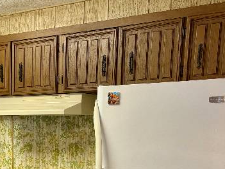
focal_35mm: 63
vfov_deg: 21.7
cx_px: 19
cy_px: 200
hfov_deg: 29.4
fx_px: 409
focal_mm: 5.96
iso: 125
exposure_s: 1/60
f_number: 1.6
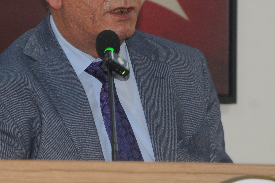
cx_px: 107
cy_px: 41
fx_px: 2083
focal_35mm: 273
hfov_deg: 7.6
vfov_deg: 5.0
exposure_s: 1/60
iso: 500
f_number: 5.6
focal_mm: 90
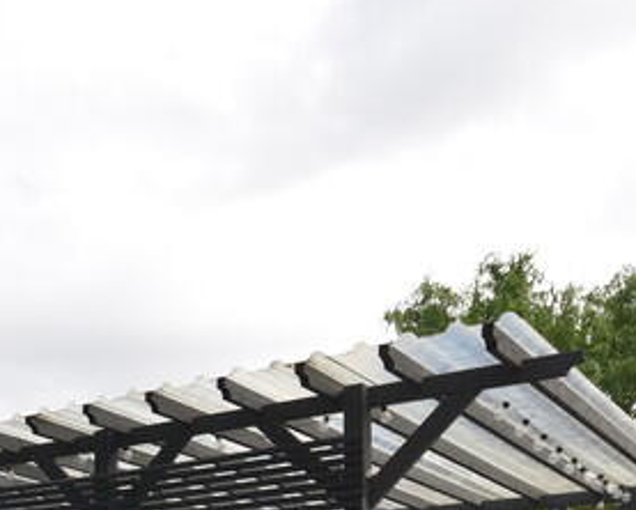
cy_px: 569
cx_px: -21
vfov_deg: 26.7
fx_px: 979
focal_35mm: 52
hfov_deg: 32.6
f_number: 6.3
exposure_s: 1/200
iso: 100
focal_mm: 10
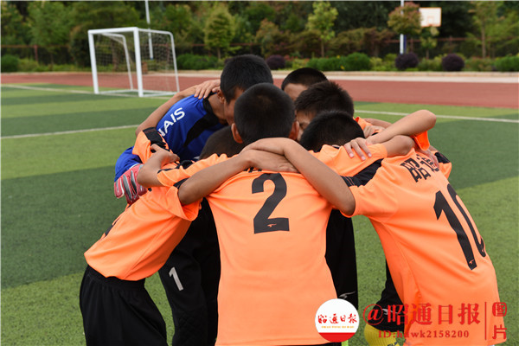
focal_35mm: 52
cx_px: 260
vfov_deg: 26.0
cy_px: 173
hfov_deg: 38.2
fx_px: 750
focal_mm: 52
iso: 64
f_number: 6.3
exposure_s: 1/160
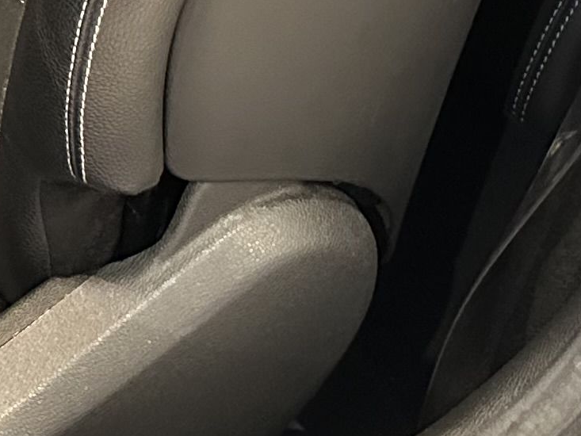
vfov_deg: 10.4
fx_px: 2216
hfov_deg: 13.4
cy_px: -403
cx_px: -479
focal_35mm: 132
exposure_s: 1/25
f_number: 1.78
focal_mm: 6.86
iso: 800
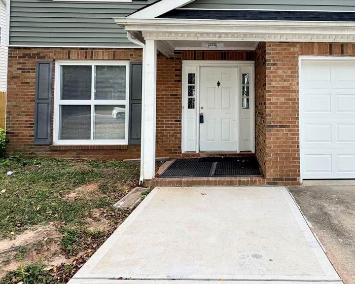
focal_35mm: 25
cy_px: 96
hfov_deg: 65.9
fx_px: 263
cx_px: 242
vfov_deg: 55.7
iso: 40
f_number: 2.2
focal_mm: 2.22
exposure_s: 1/467
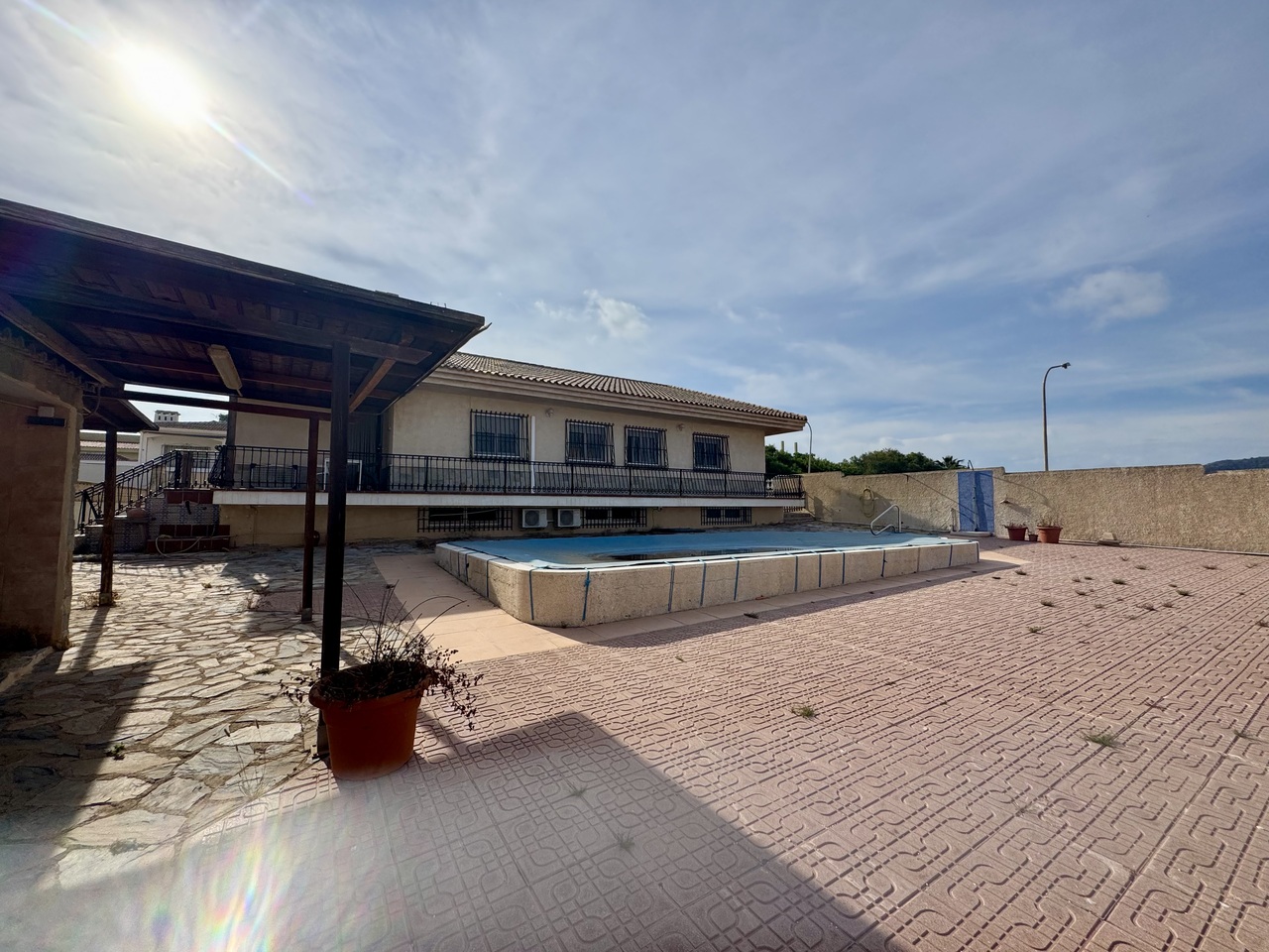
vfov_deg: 85.7
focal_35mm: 14
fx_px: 513
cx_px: 634
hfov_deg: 102.1
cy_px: 476
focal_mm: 2.22
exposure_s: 1/3390
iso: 50
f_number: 2.2
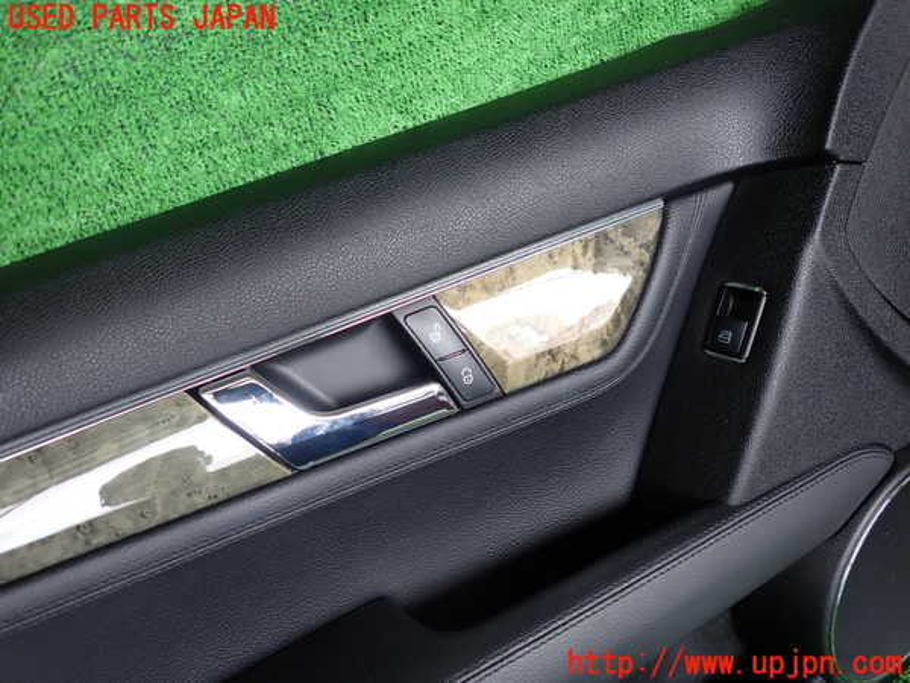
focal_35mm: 25
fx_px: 657
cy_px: 342
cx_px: 455
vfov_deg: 54.9
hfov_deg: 69.4
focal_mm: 4.5
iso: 100
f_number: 2
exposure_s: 1/60
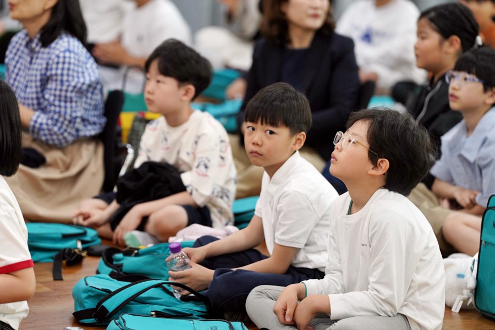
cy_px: 165
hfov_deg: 10.3
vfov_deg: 6.9
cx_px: 248
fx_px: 2750
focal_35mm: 200
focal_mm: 200
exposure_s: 1/250
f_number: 3.5
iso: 1600
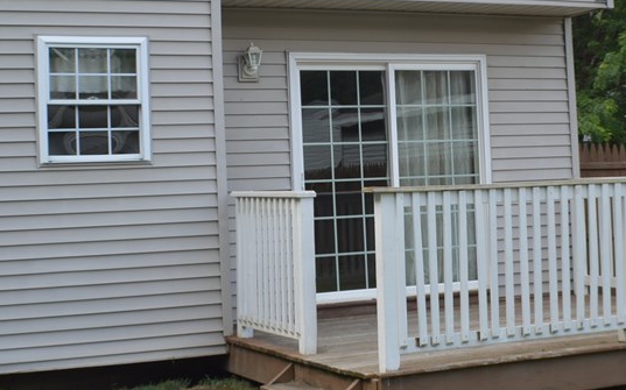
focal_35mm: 99
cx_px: 367
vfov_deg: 13.2
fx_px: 1688
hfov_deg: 21.0
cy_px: 113
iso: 125
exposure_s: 1/125
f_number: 5.6
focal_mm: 32
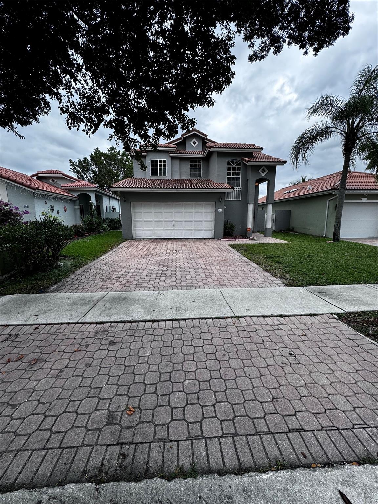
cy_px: 252
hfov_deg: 85.7
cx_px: 189
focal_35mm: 14
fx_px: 204
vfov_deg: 102.1
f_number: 2.2
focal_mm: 2.22
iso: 40
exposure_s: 1/344
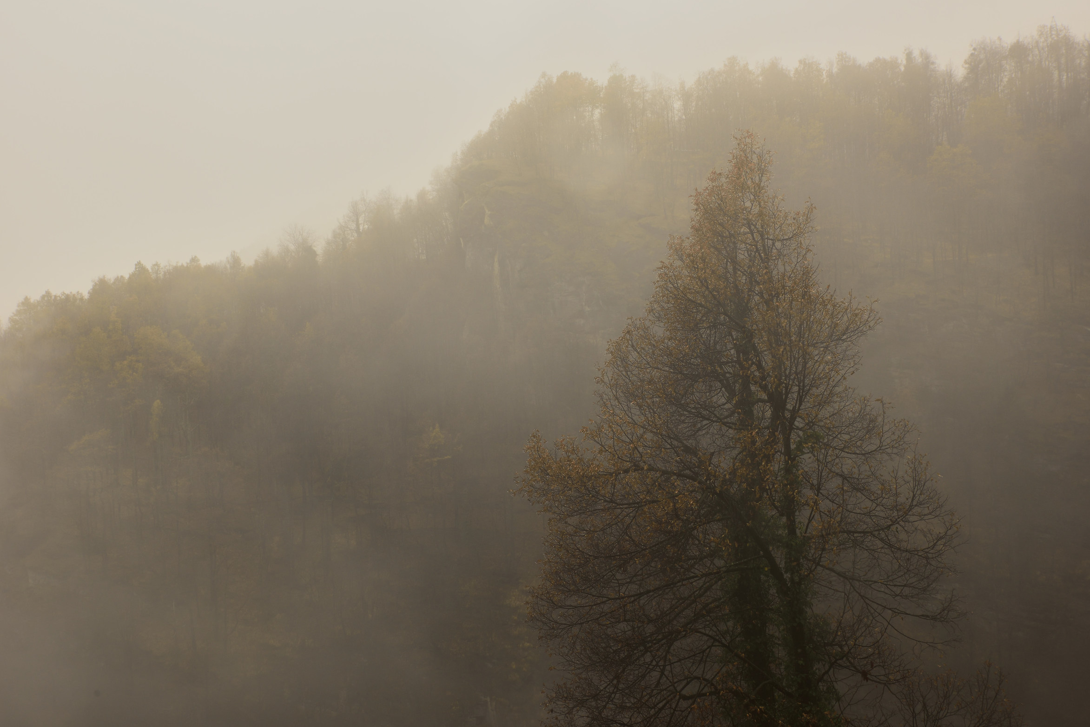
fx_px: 1302
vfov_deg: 31.2
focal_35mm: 43
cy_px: 364
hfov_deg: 45.4
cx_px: 547
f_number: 11
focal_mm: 42
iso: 320
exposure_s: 1/50
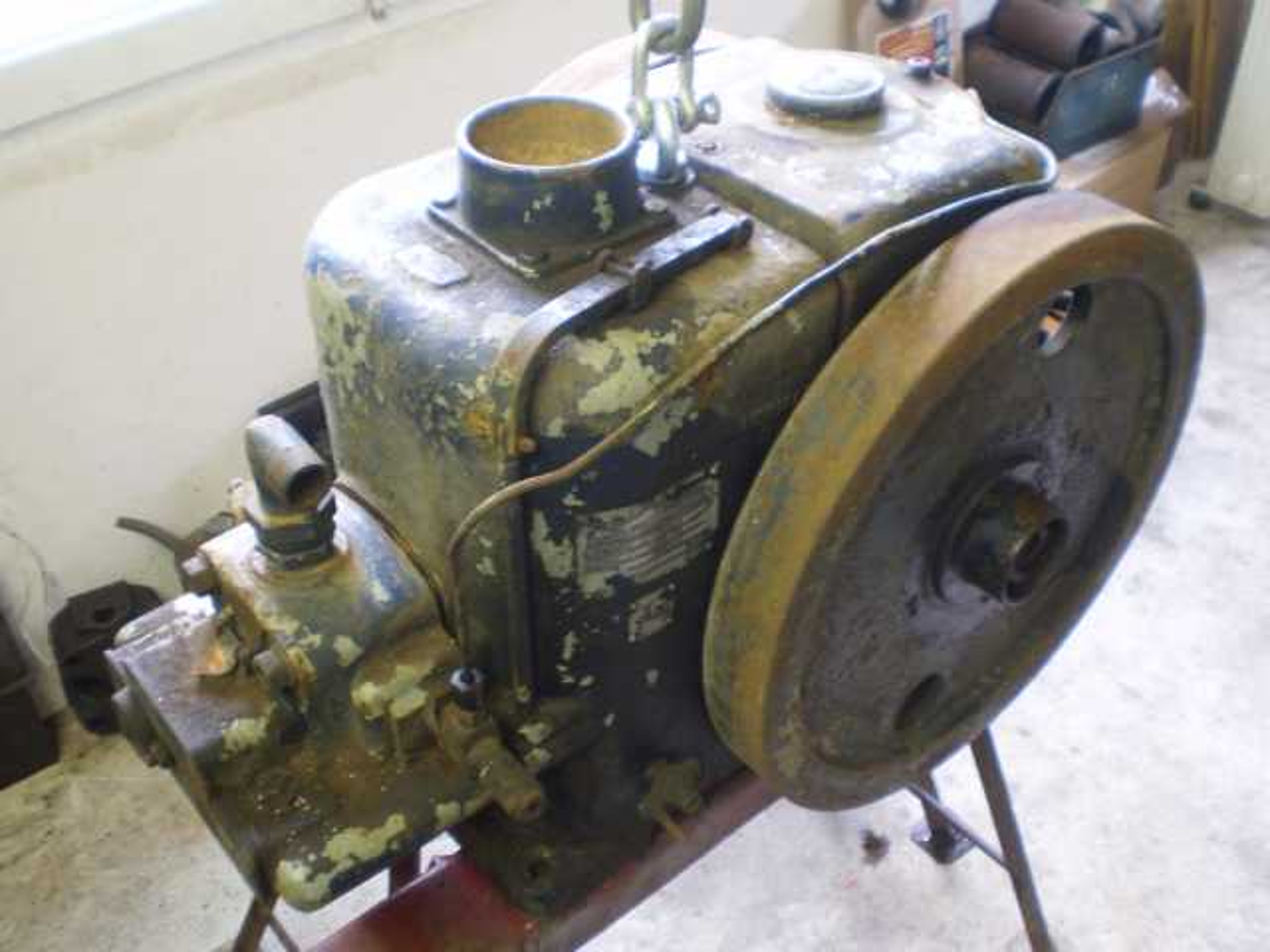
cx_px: 635
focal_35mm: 36
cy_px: 476
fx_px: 1321
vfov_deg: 39.7
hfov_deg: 51.4
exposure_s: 1/5
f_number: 3.1
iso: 125
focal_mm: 6.3
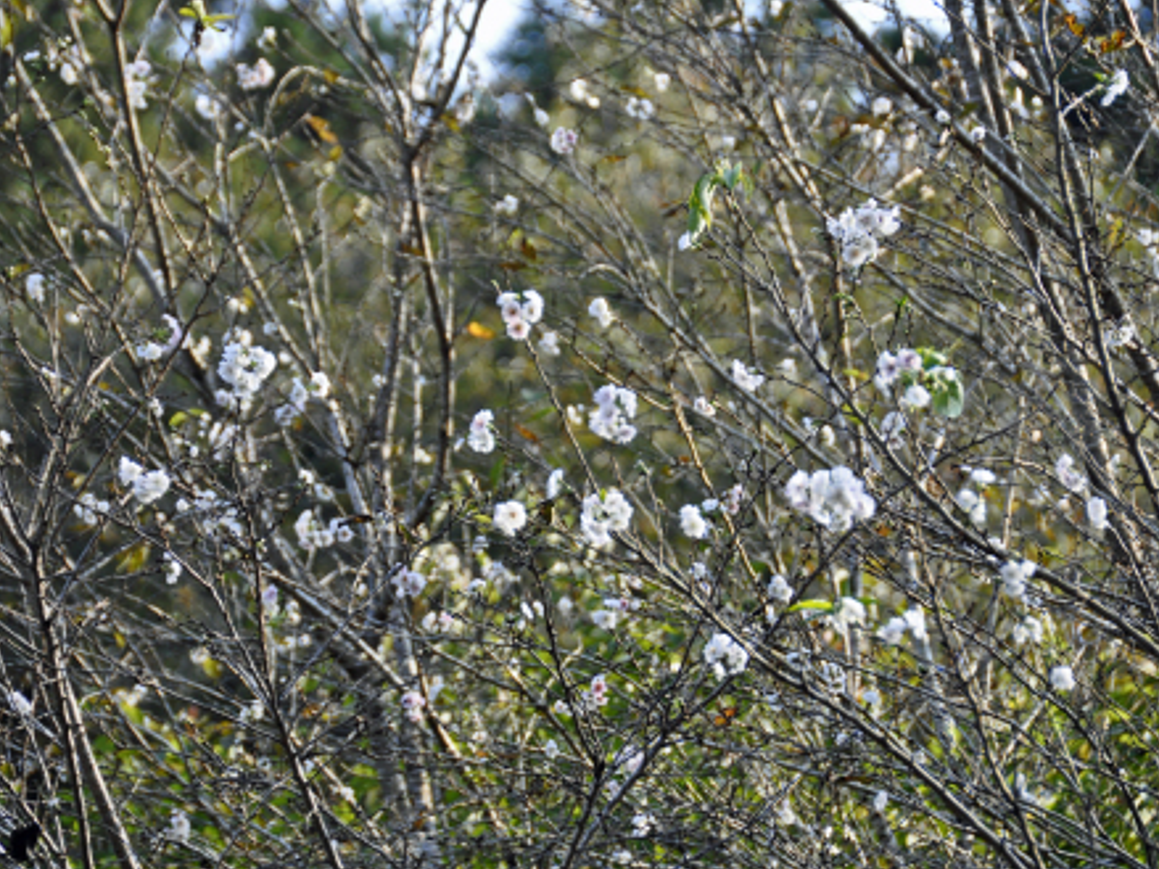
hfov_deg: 7.1
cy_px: 433
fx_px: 9339
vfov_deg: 5.3
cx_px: 586
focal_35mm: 279
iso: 800
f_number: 5.6
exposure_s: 1/800
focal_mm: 170
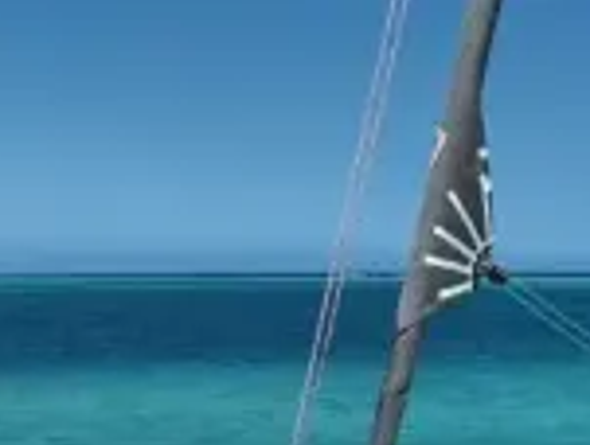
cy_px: 872
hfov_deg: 19.3
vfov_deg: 13.5
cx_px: 727
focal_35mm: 95
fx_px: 1623
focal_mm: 12.29
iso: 200
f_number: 2.8
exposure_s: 1/640
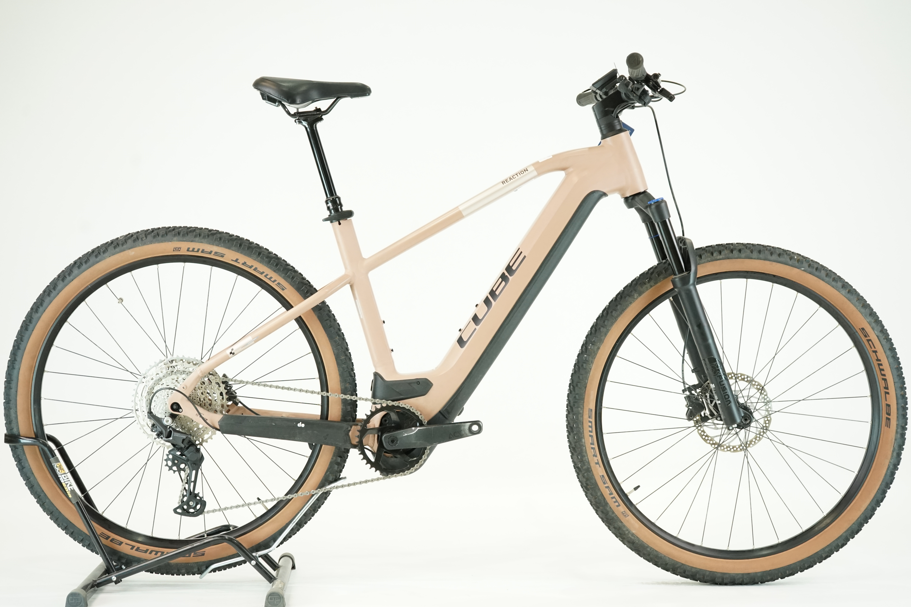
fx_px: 1366
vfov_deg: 25.1
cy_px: 304
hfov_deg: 36.9
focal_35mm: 54
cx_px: 456
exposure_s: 1/200
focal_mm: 54
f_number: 5.6
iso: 2500
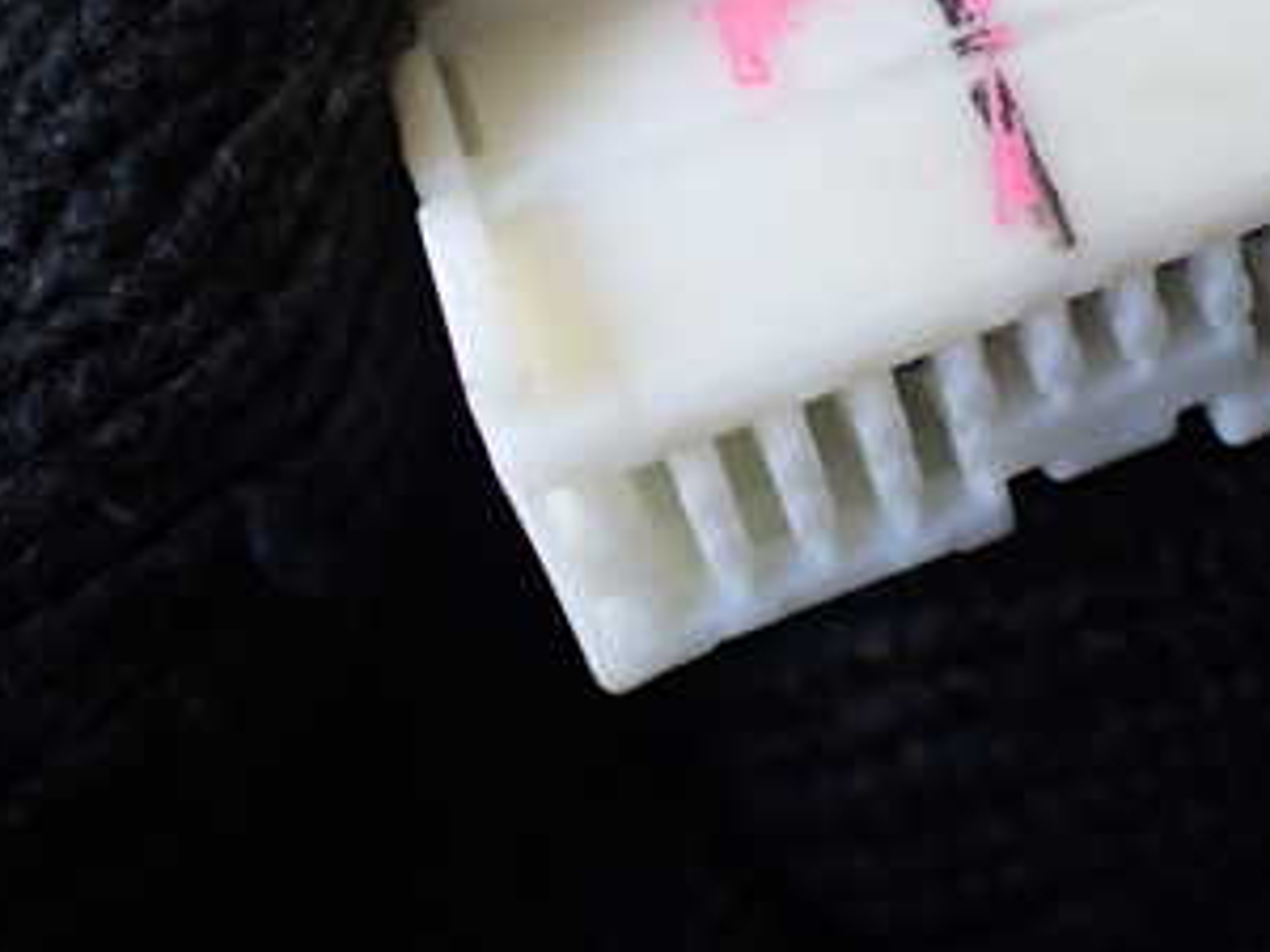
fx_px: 2201
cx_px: 906
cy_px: 161
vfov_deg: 24.0
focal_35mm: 60
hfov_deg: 31.8
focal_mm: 5.4
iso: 320
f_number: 2.3
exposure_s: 1/125
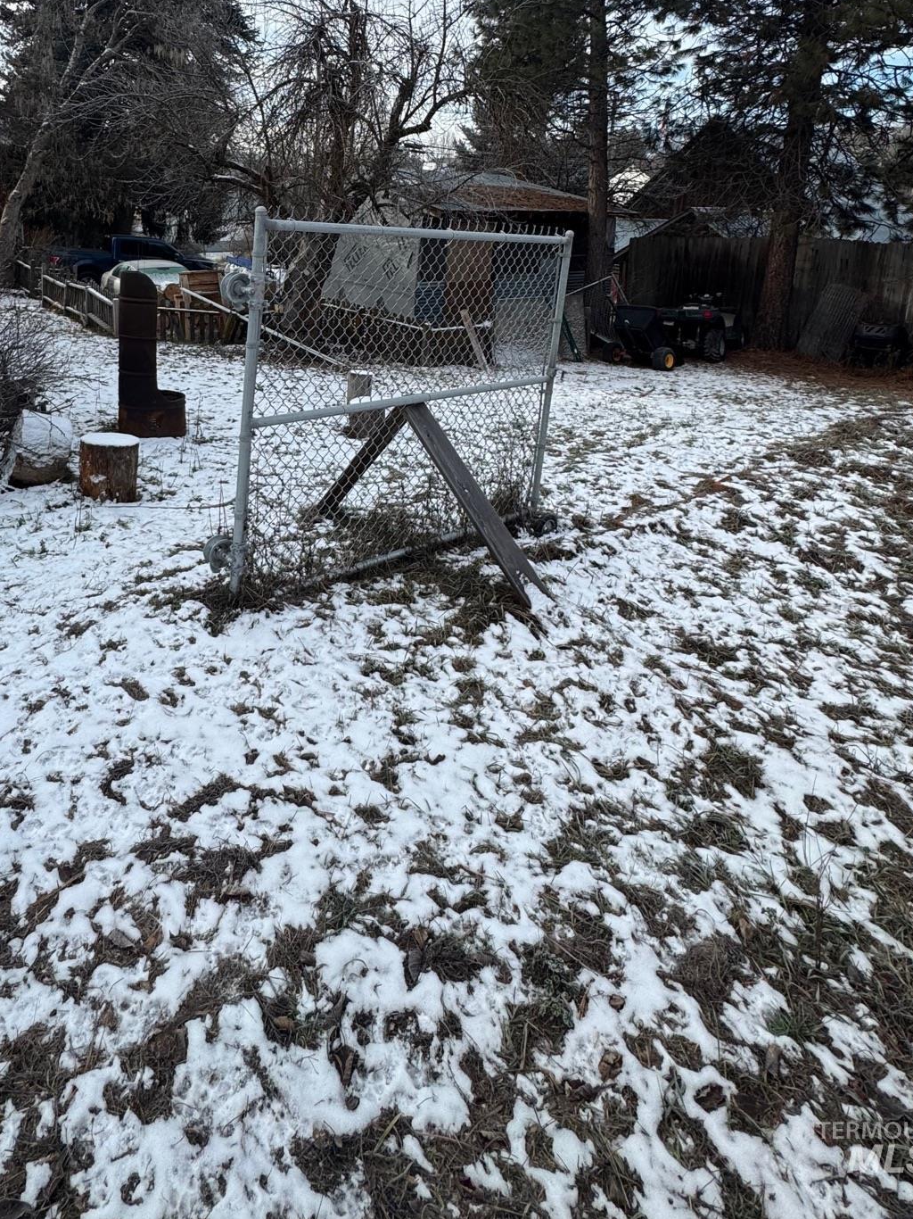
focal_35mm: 21
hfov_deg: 62.0
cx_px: 313
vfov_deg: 73.6
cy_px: 309
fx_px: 739
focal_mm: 2.22
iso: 40
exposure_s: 1/720
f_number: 2.2
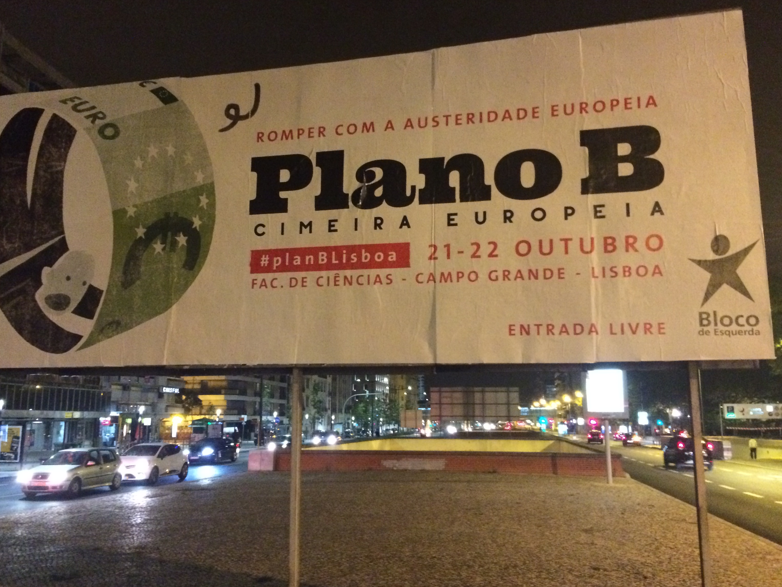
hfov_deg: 58.3
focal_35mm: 31
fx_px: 700
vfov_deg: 45.4
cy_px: 287
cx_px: 373
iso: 500
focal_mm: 4.15
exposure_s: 1/17
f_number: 2.2
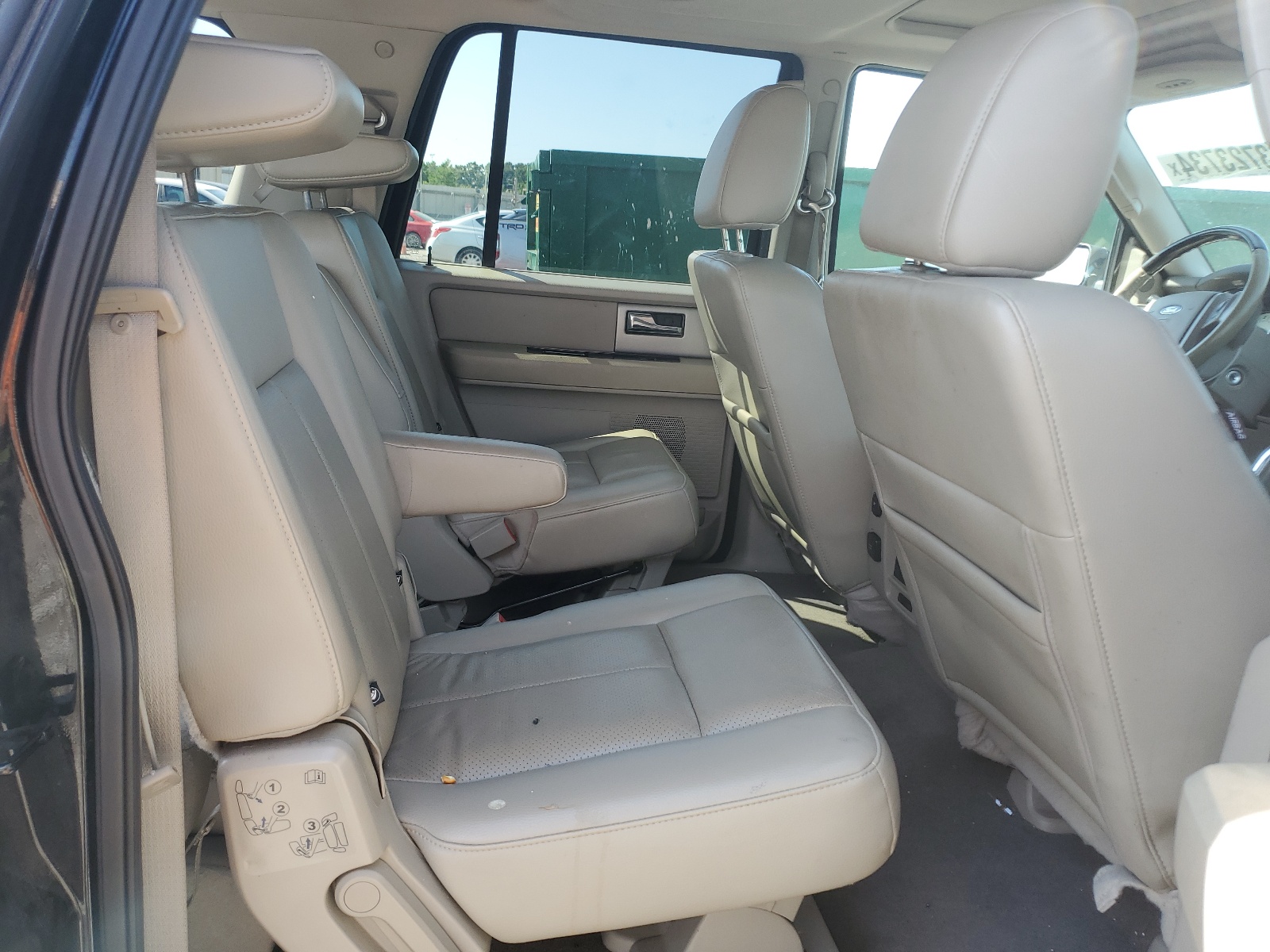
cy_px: 476
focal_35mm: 26
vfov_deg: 53.1
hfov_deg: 67.3
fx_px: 954
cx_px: 635
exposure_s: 1/270
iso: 50
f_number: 1.5
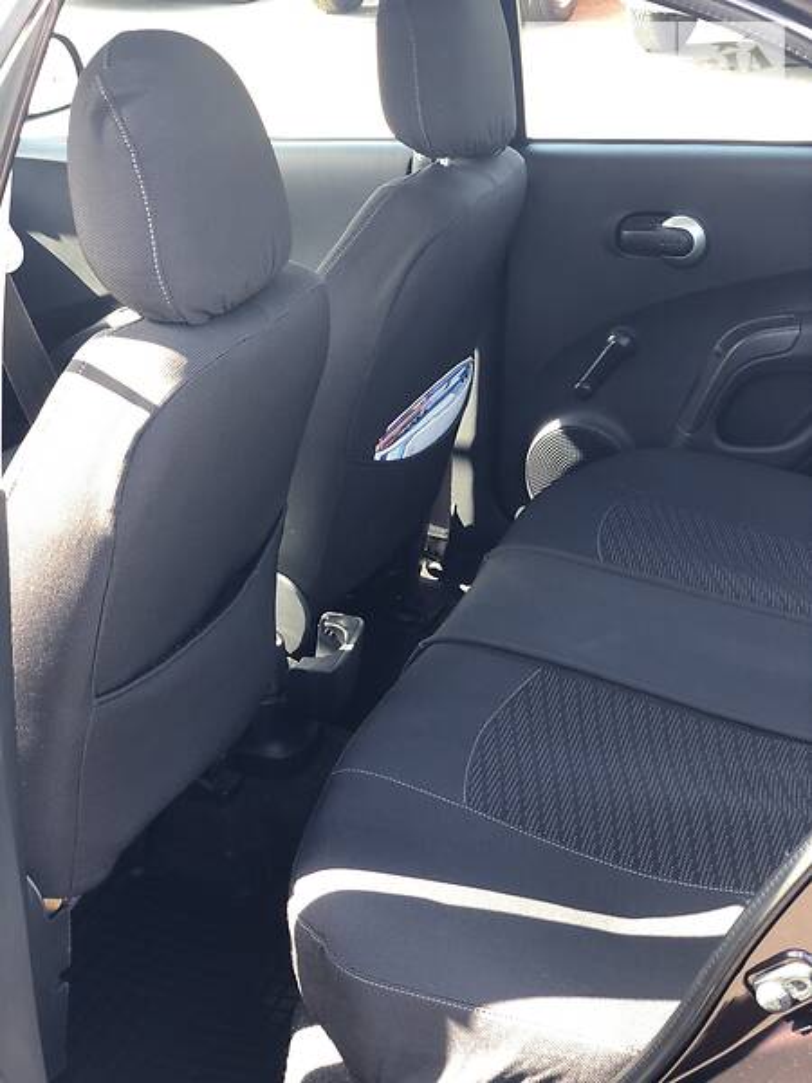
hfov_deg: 28.0
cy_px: 542
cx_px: 406
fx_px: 1626
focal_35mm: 52
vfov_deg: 36.8
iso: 50
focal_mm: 6
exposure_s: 1/60
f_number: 2.4
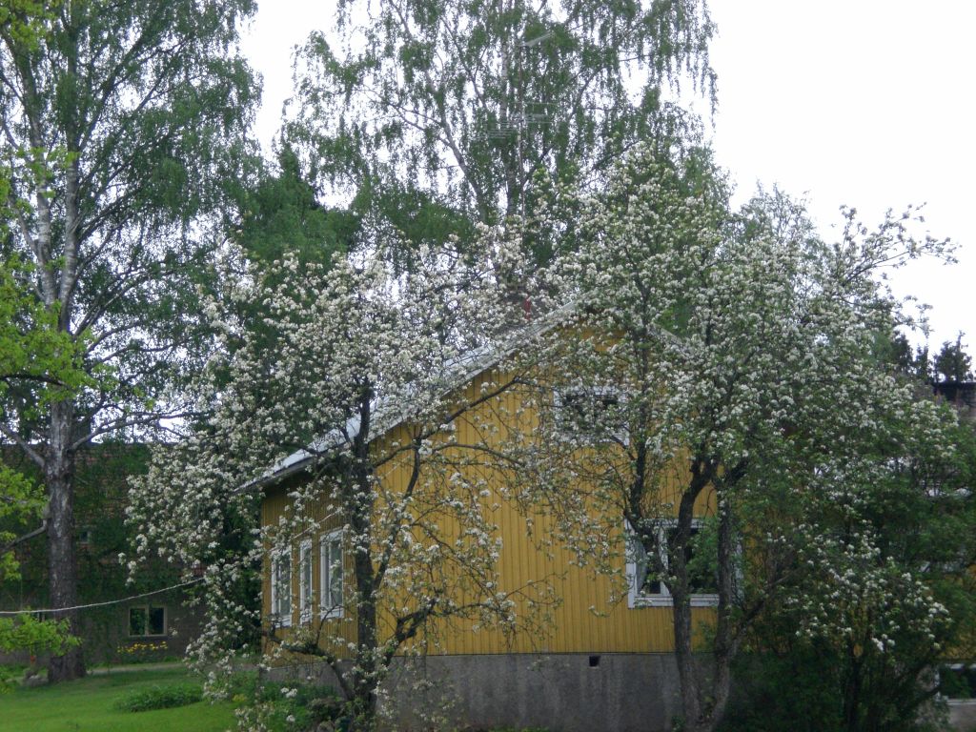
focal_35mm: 114
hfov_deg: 17.3
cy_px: 366
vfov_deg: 13.0
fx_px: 3214
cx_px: 488
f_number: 5.9
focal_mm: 18.9
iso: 200
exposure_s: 1/160
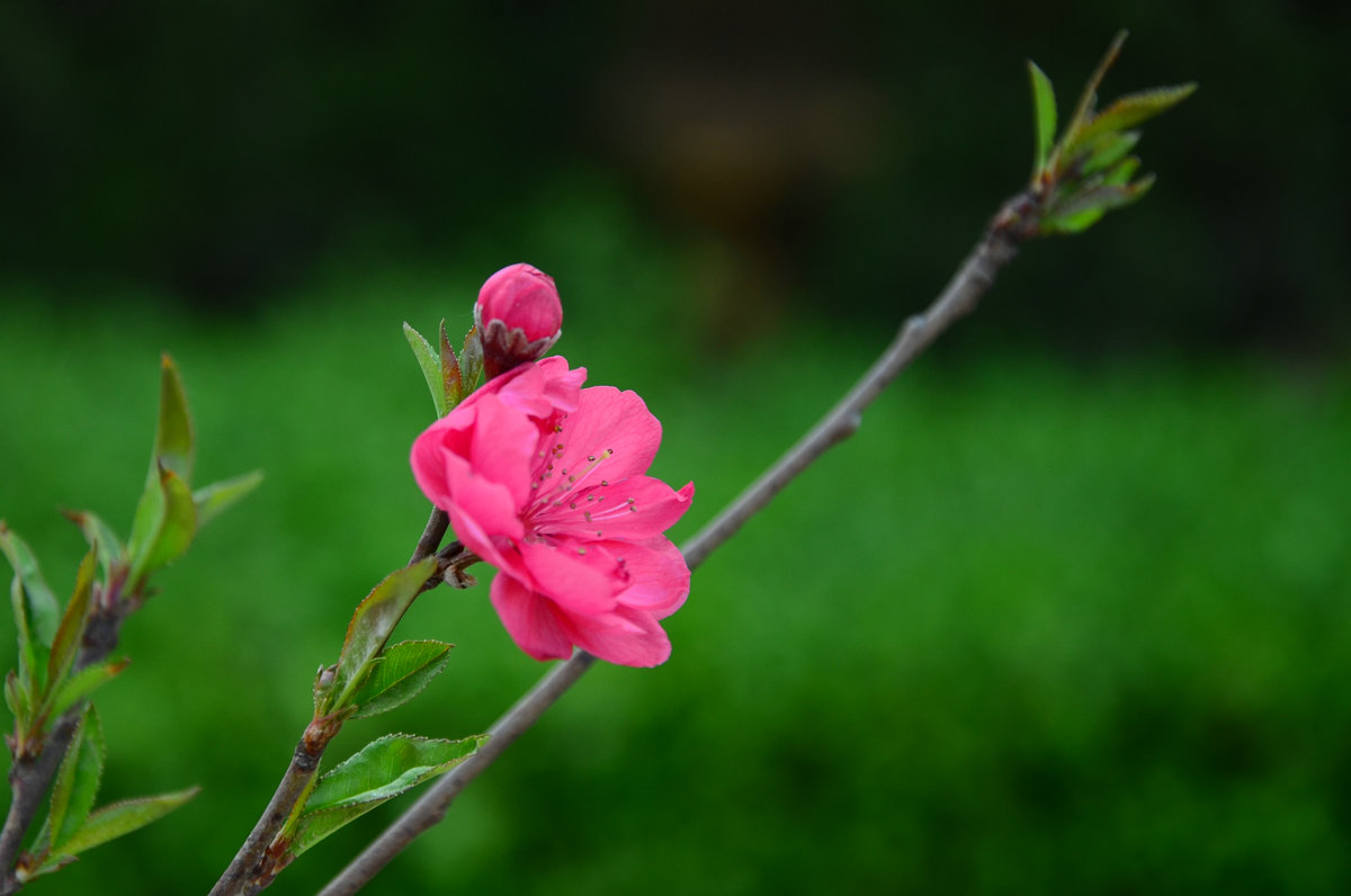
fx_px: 3934
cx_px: 676
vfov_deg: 13.0
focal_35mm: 105
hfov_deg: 19.5
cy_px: 448
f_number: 5.6
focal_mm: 70
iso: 320
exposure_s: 1/200
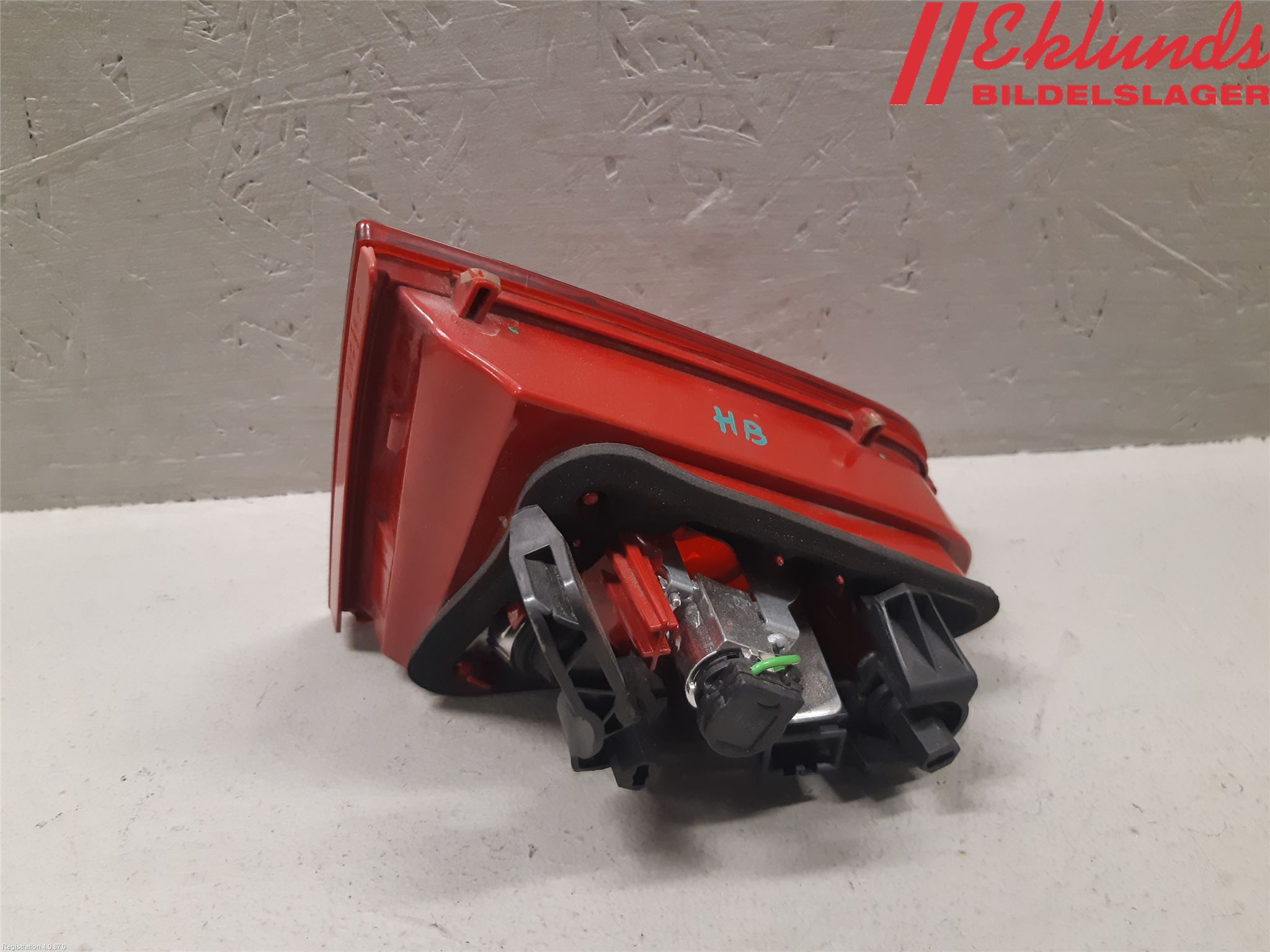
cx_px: 635
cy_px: 476
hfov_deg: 67.3
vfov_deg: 53.1
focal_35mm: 26
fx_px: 954
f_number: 1.7
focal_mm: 3.93
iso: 160
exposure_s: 1/50
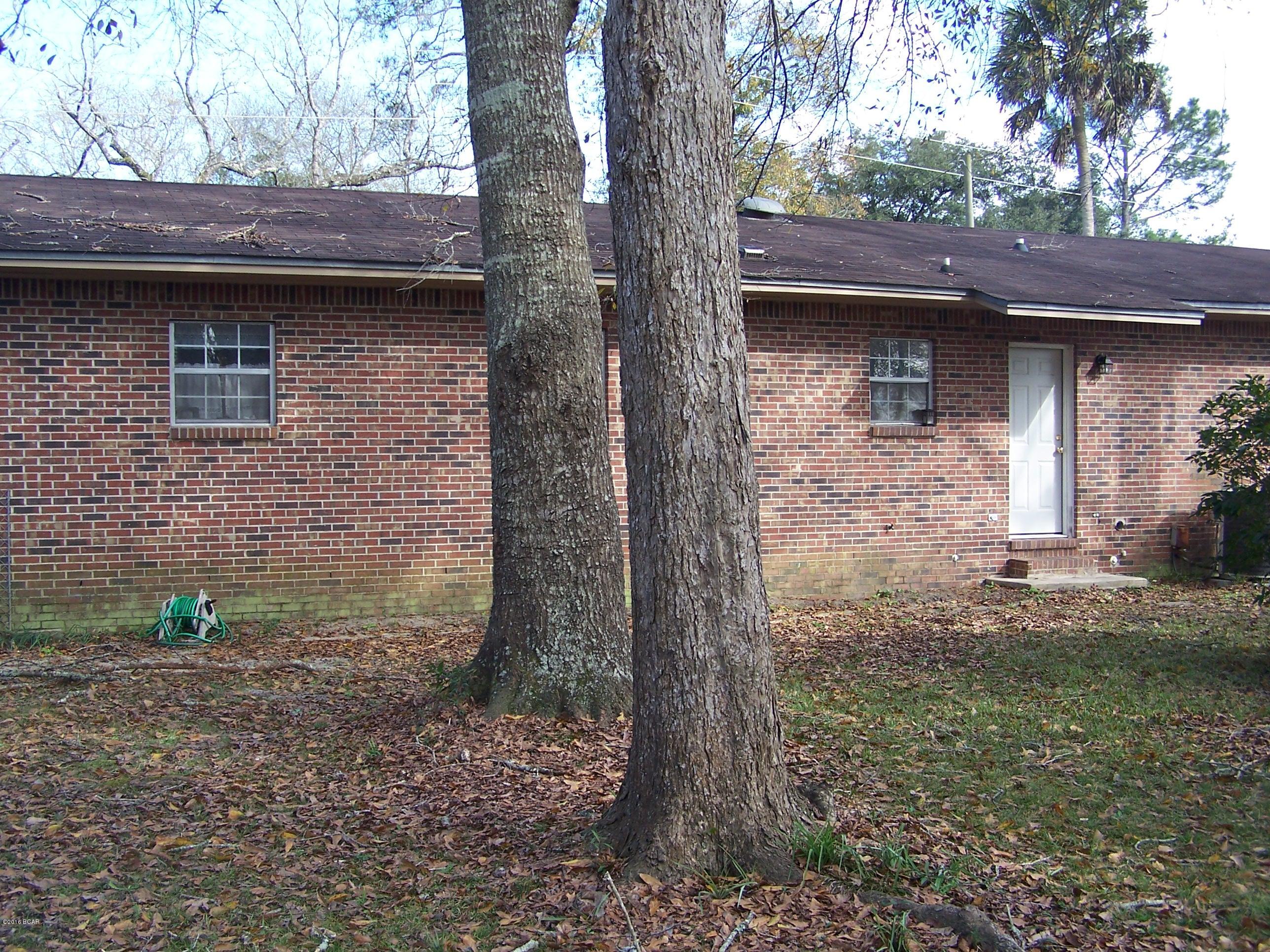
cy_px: 476
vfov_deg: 37.7
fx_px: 1394
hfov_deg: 49.0
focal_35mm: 38
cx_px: 635
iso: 80
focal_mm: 6.3
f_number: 2.8
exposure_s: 1/200
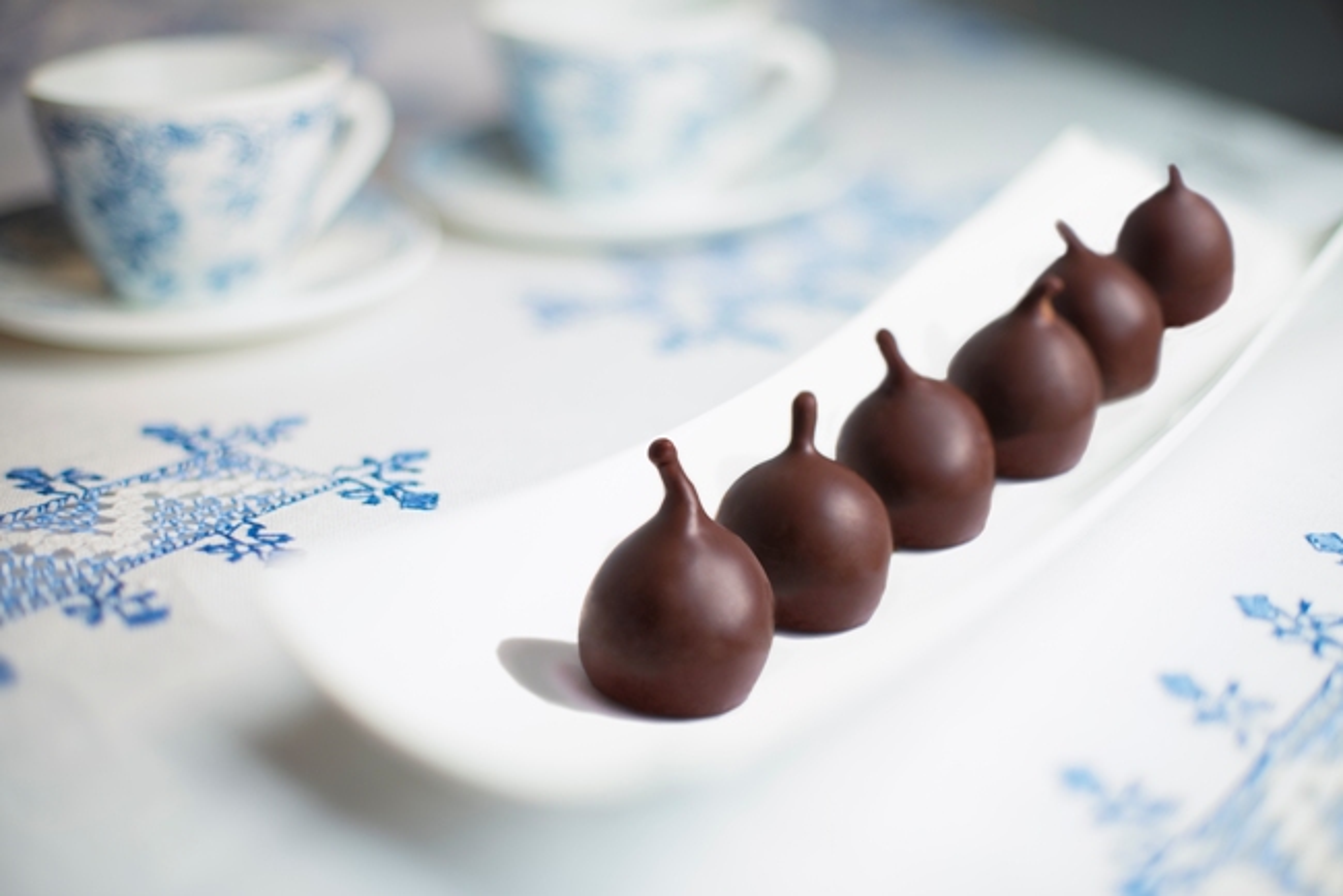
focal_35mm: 50
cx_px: 672
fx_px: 1866
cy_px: 448
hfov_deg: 39.6
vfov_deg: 27.0
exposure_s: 1/25
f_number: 1.8
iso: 100
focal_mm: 50
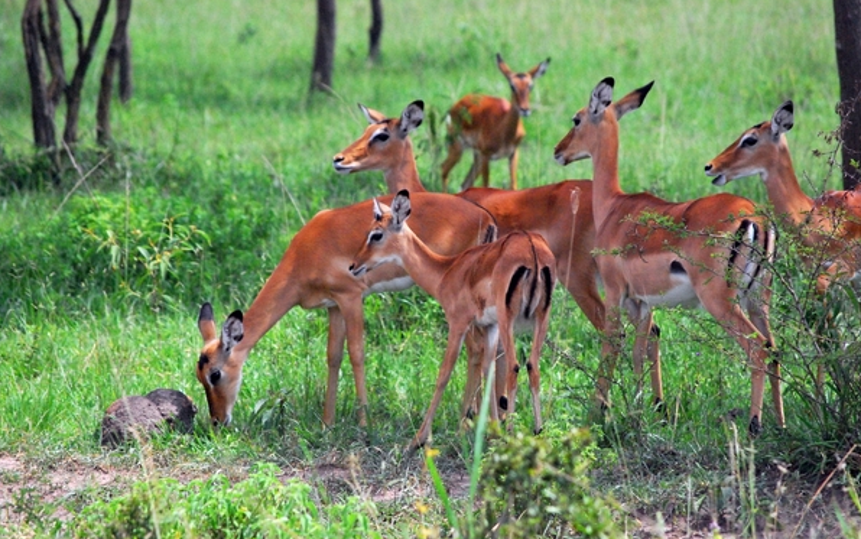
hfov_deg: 9.1
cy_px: 270
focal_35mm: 231
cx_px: 430
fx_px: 5422
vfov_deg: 5.7
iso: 1600
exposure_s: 1/3200
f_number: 7.1
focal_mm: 150
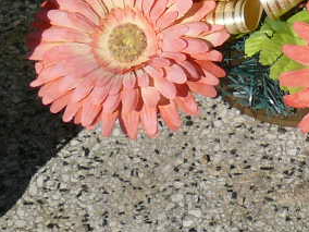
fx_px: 1759
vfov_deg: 7.3
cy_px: -228
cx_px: 346
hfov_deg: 9.9
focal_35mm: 197
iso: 100
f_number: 6.3
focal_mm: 7.4
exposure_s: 1/400
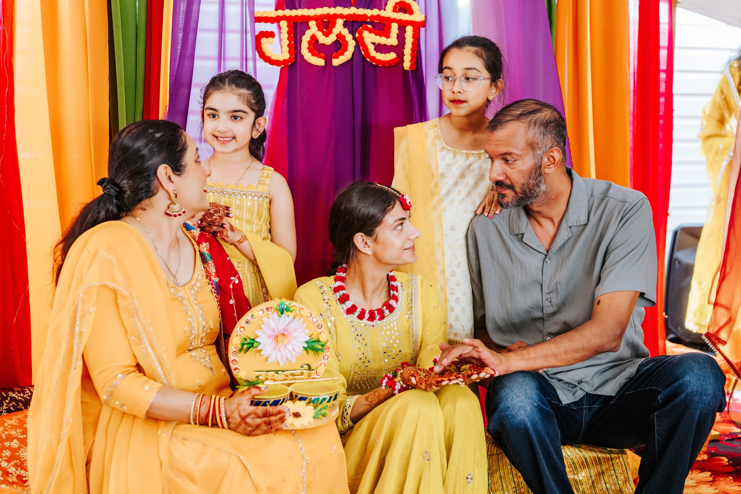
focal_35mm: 50
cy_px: 247
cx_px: 370
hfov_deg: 39.6
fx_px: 1029
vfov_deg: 27.0
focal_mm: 50
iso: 1000
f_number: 2.8
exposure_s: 1/250
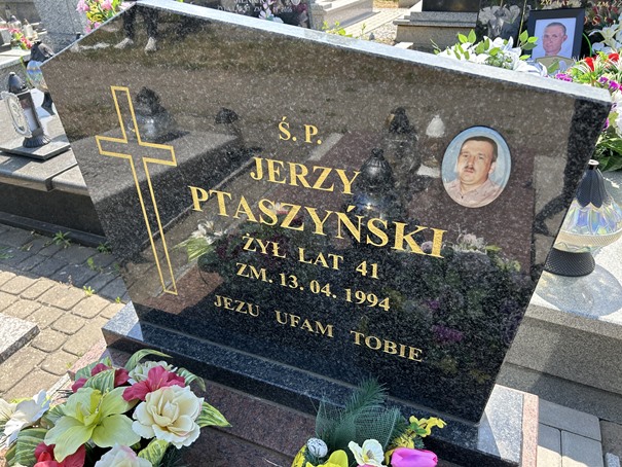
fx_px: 467
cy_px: 234
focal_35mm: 26
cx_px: 311
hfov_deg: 67.3
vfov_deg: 53.1
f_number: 1.5
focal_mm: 5.7
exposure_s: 1/753
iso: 50
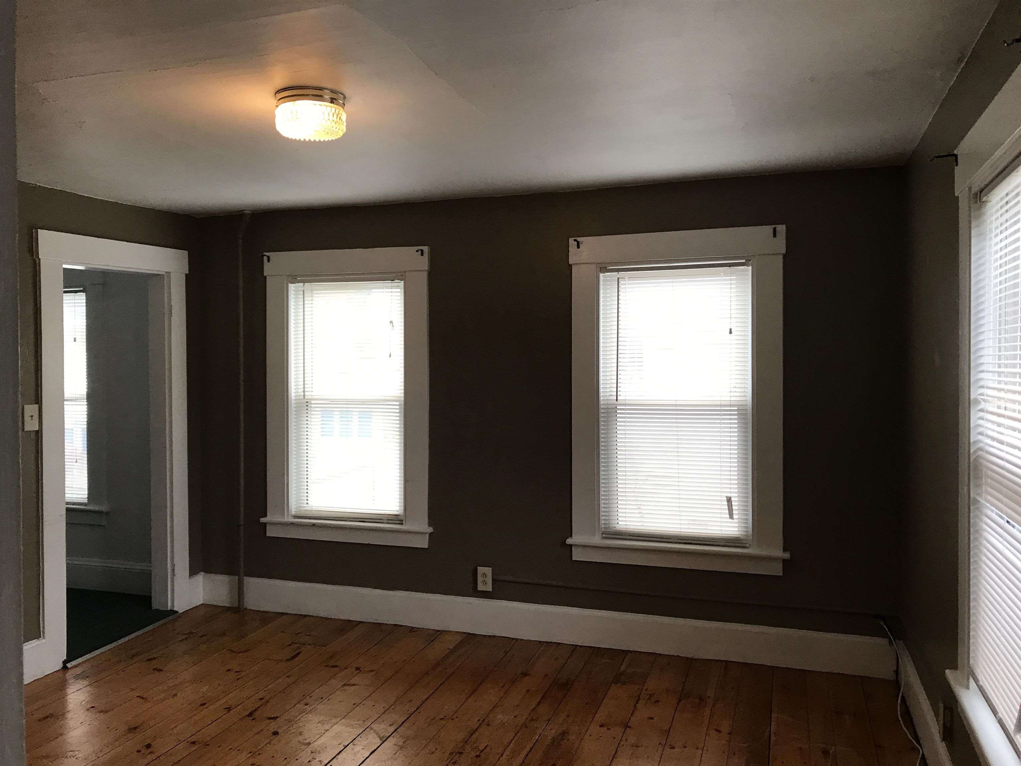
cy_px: 383
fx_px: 826
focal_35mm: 28
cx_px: 510
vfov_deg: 49.7
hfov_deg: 63.4
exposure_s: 1/30
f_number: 1.8
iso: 25
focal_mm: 3.99
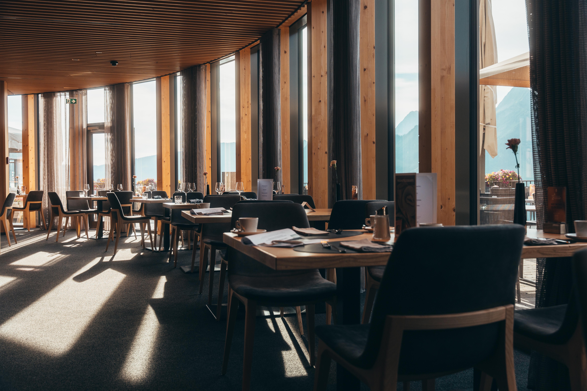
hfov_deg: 53.5
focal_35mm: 36
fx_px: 582
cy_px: 196
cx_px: 294
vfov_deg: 37.2
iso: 320
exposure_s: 1/320
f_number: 5
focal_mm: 35.7
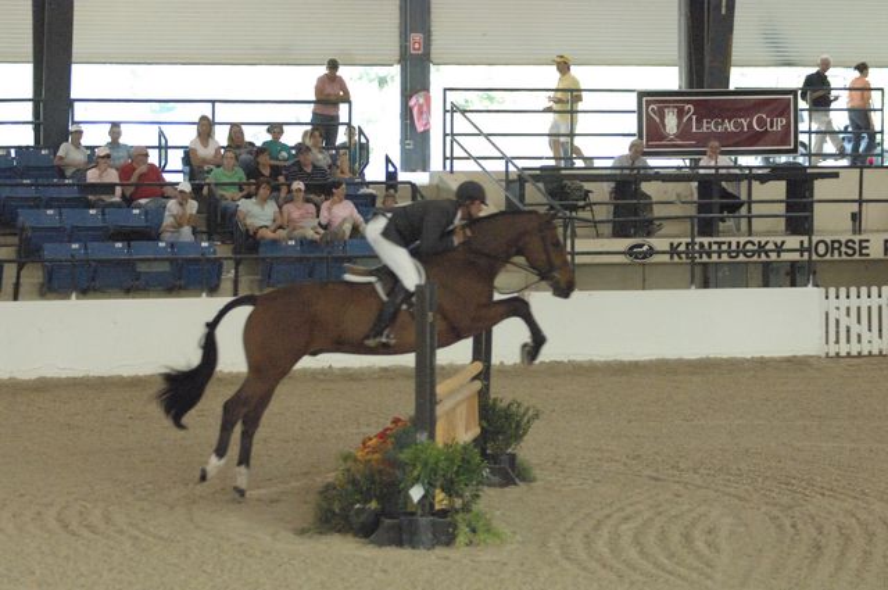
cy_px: 295
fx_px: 3880
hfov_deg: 13.1
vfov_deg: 8.7
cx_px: 444
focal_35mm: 158
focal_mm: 105
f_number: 2.8
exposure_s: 1/320
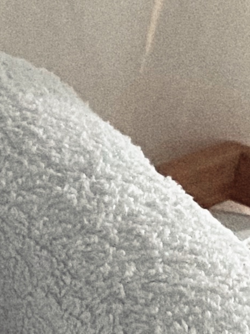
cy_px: 321
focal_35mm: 170
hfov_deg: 8.2
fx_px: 1639
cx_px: -300
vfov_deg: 11.5
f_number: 1.8
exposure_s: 1/50
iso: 400
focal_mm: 4.25
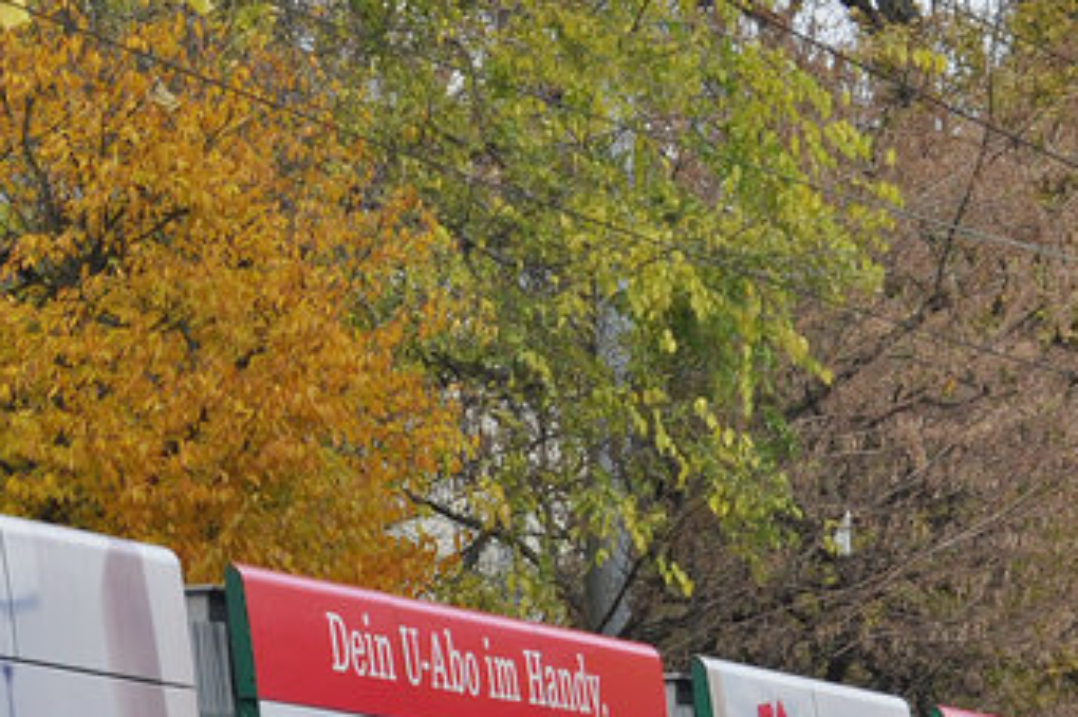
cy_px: 646
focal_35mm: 265
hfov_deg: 7.8
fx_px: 7927
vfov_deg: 5.2
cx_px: 149
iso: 400
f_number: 5
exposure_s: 1/800
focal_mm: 50
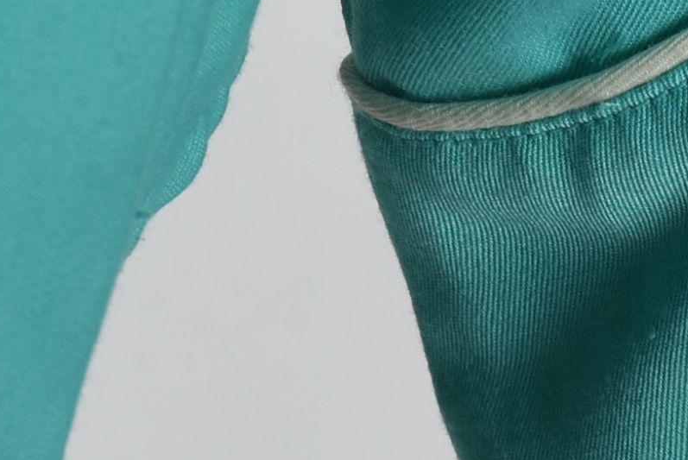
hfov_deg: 2.6
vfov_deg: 1.7
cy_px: -104
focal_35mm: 788
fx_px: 15073
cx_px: 452
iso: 200
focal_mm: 140
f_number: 13
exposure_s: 1/125
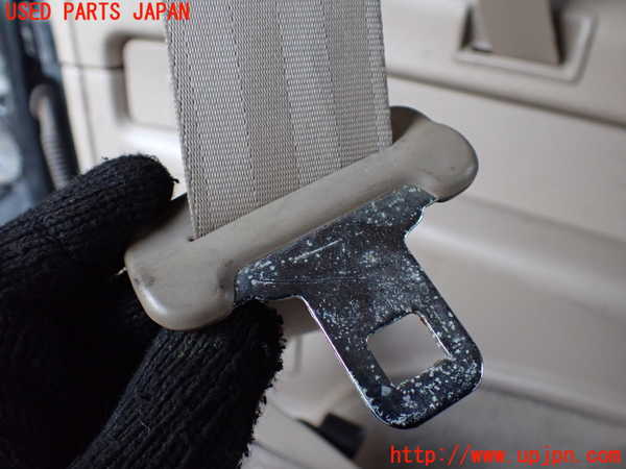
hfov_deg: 60.0
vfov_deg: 46.8
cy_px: 234
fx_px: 543
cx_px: 313
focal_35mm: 30
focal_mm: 5.4
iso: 800
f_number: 2.3
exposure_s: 1/80
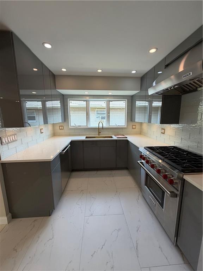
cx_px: 102
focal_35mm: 14
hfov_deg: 85.7
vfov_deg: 102.1
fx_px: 109
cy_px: 136
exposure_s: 1/120
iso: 125
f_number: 2.2
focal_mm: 2.22
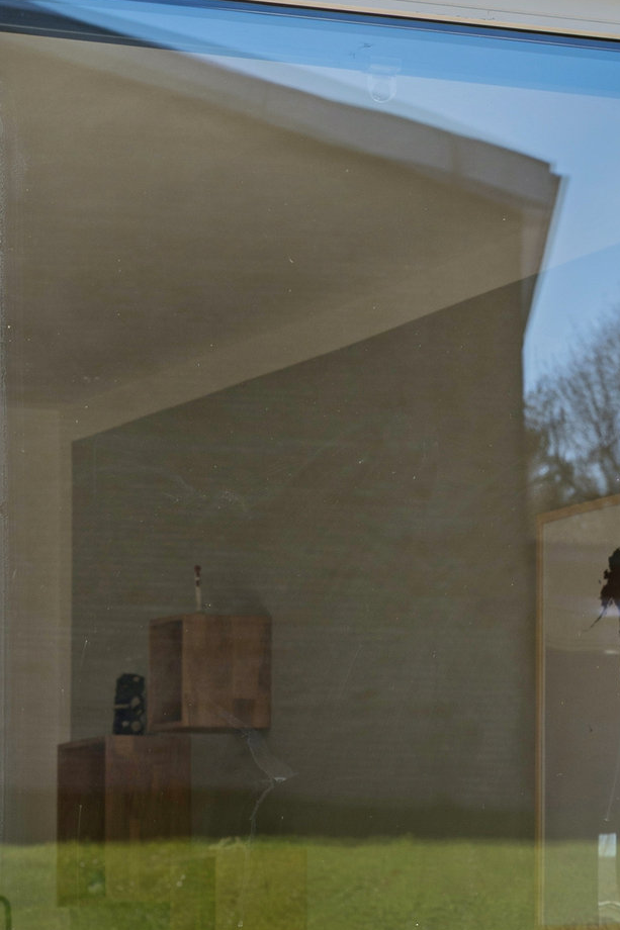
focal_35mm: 163
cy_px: 994
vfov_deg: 12.4
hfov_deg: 8.3
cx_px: 817
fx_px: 4212
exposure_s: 1/160
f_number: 7.1
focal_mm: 50
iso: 100
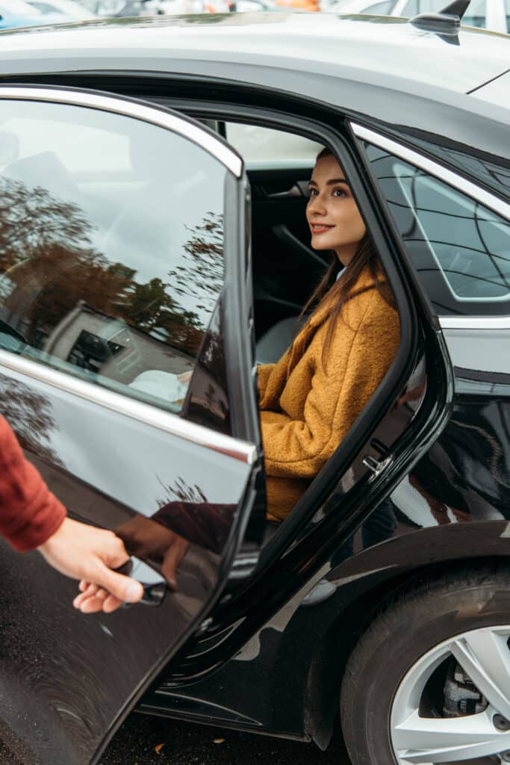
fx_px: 977
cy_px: 382
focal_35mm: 46
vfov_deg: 42.7
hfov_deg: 29.3
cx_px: 255
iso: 125
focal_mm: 46
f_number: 4
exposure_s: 1/160
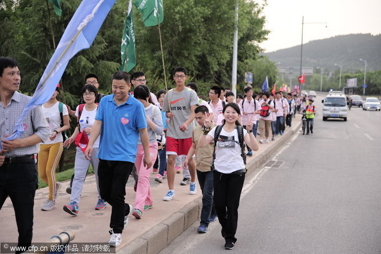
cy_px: 127
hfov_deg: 35.7
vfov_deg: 24.2
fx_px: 592
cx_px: 190
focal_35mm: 56
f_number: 2.8
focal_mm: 56
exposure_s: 1/500
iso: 400
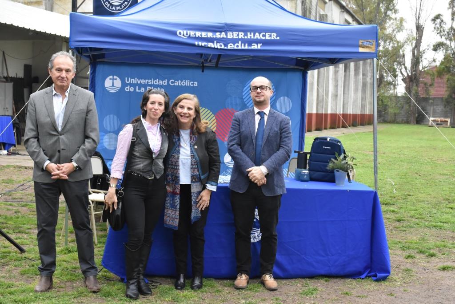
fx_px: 720
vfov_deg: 23.8
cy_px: 152
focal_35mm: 57
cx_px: 228
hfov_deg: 35.0
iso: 2000
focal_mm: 38
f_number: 9
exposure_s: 1/320
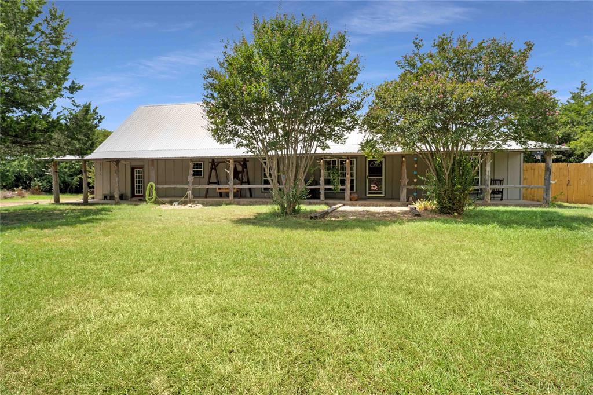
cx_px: 296
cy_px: 198
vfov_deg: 61.9
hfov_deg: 84.0
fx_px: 329
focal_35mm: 20
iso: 100
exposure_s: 1/100
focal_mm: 20
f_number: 11
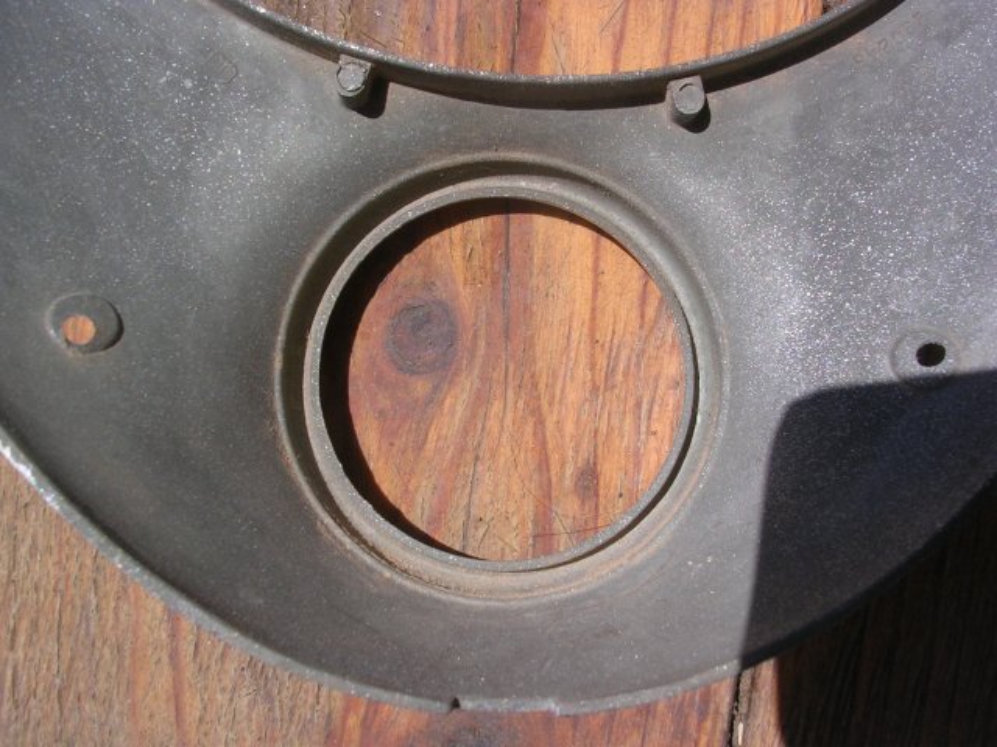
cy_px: 374
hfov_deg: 49.0
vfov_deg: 37.7
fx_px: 1094
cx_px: 498
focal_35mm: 38
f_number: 5.6
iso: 50
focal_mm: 5.8
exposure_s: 1/435
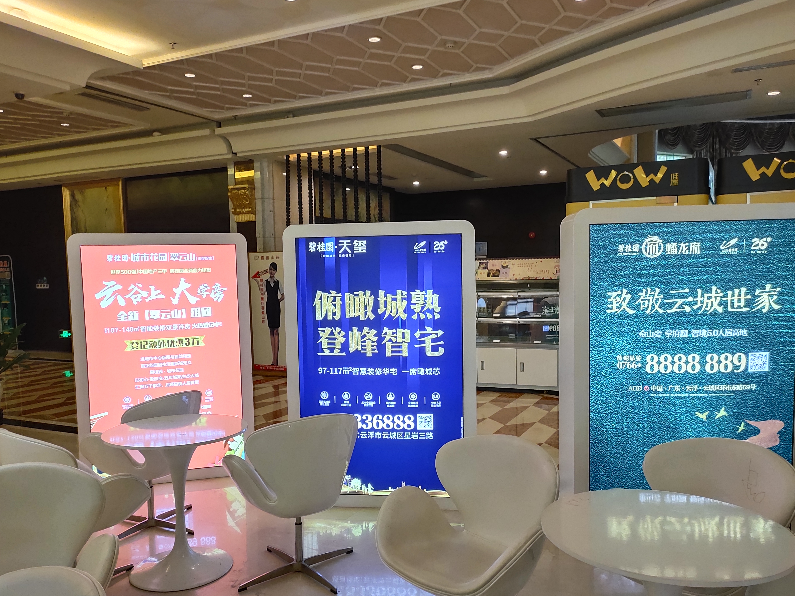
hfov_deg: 67.3
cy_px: 321
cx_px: 392
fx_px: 597
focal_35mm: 26
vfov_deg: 53.0
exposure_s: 1/100
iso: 669
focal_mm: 4.76
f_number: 1.79
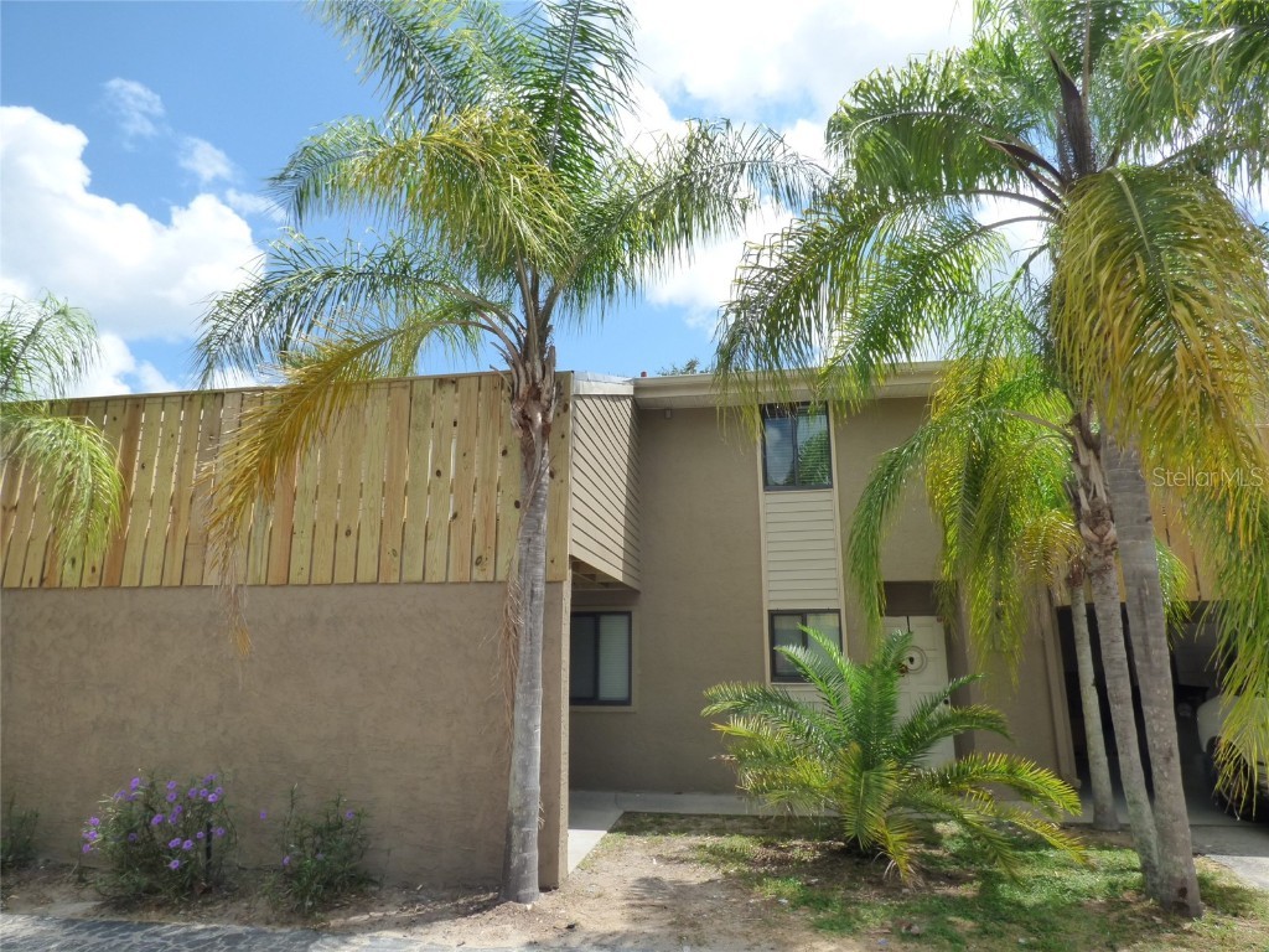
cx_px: 634
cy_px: 476
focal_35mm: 20
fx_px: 733
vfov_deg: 66.0
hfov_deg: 81.7
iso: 200
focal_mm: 3.58
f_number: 5
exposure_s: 1/640
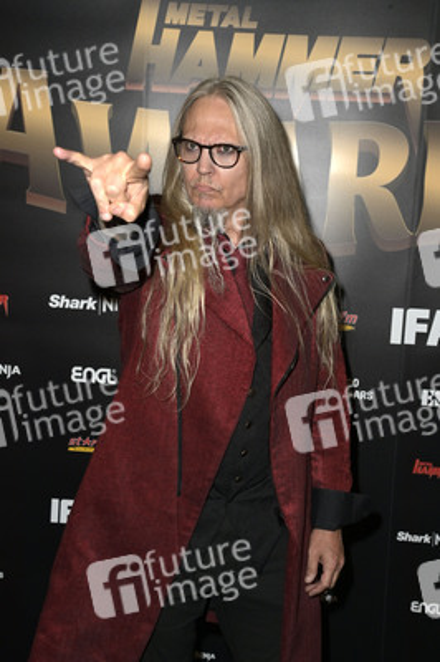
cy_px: 331
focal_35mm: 50
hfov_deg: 26.9
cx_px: 220
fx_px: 918
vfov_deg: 39.6
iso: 640
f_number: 6.3
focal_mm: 50
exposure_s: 1/125
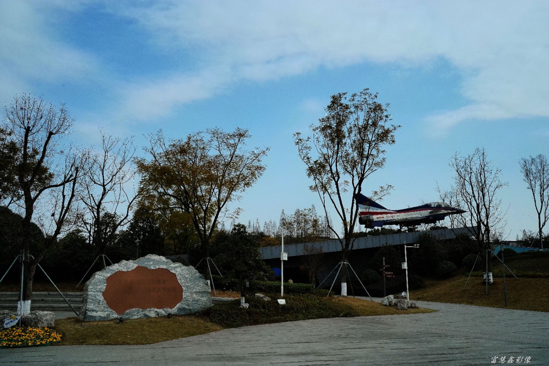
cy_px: 183
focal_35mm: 30
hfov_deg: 61.9
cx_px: 274
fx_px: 457
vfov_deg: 43.6
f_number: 18
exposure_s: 1/640
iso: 800
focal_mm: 30
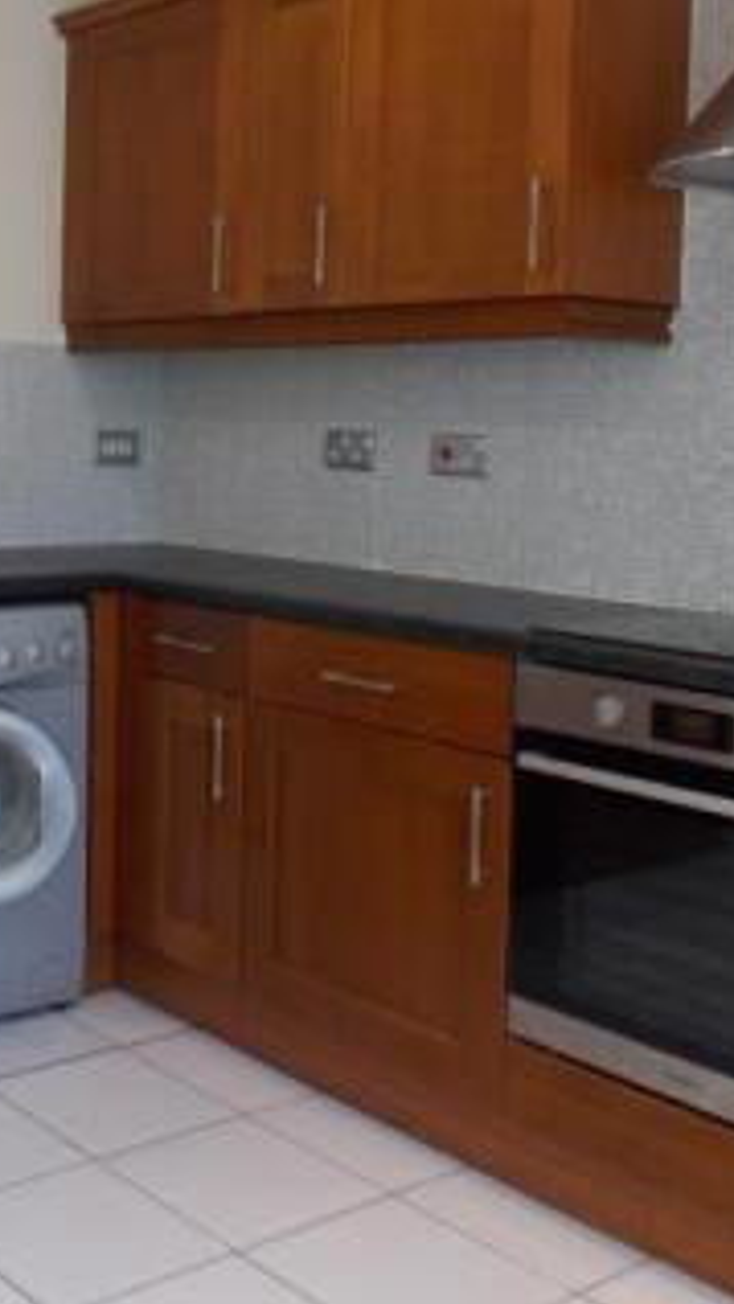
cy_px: 433
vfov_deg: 43.9
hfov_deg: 24.4
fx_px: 1591
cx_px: -51
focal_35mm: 46
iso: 160
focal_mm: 4
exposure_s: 1/30
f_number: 3.1
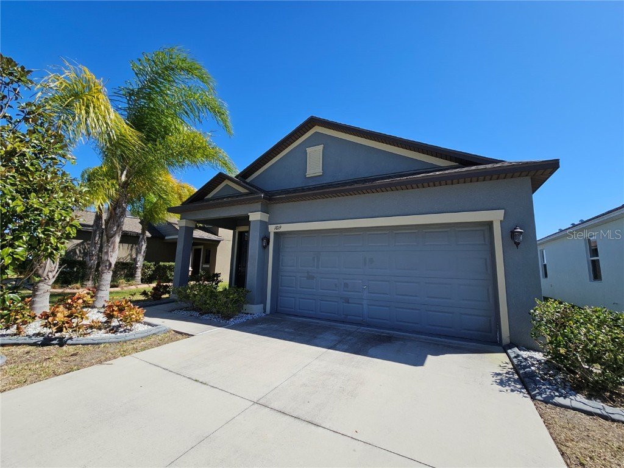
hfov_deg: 106.2
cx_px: 312
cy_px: 234
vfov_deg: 89.9
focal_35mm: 13
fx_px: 234
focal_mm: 2.2
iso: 50
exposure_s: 1/2614
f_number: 2.2
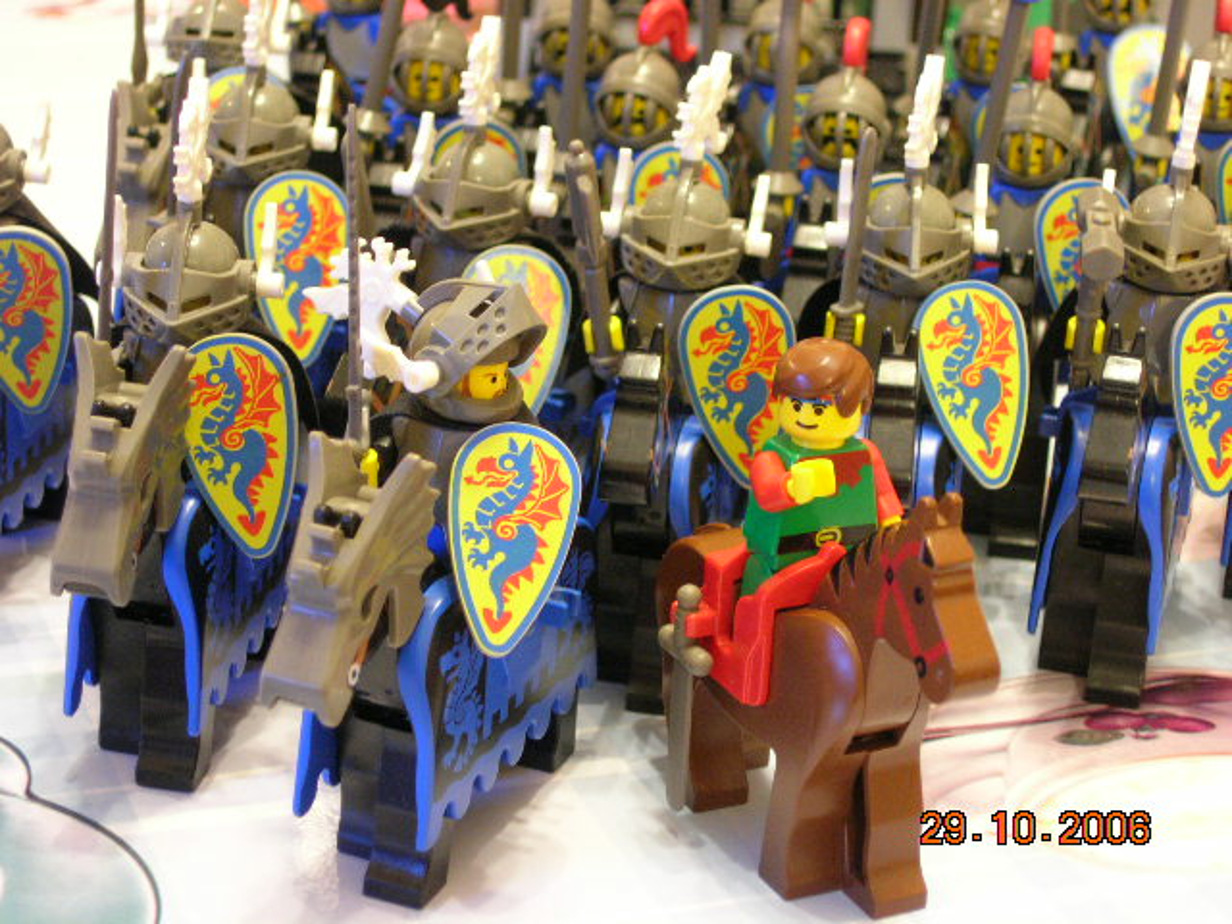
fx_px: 3274
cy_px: 462
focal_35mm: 92
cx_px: 616
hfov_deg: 21.3
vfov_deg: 16.1
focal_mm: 19.1
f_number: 4.3
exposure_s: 1/2.2
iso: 200
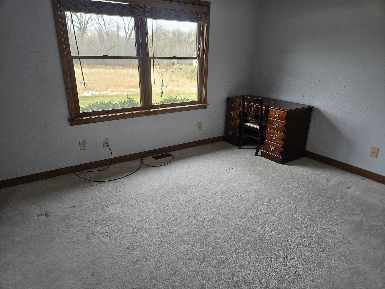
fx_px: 256
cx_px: 192
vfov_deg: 58.9
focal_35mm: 23
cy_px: 144
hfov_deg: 73.9
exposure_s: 1/170
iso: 250
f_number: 1.8
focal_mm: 5.4
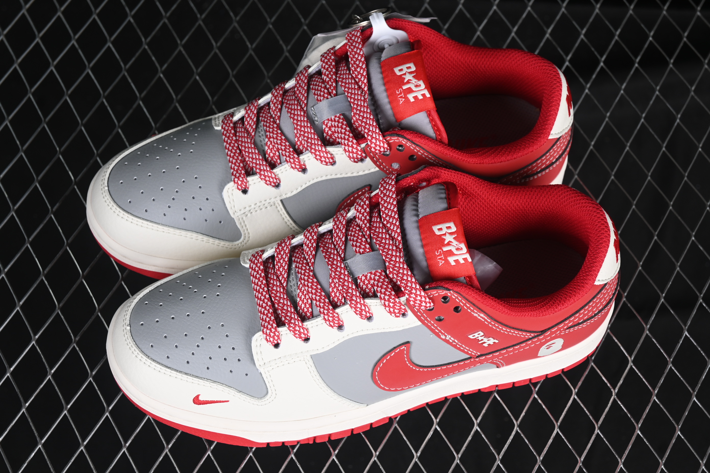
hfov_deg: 27.0
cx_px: 355
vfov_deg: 18.2
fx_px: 1479
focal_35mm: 75
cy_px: 236
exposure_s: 1/80
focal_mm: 50
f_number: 7.1
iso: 160
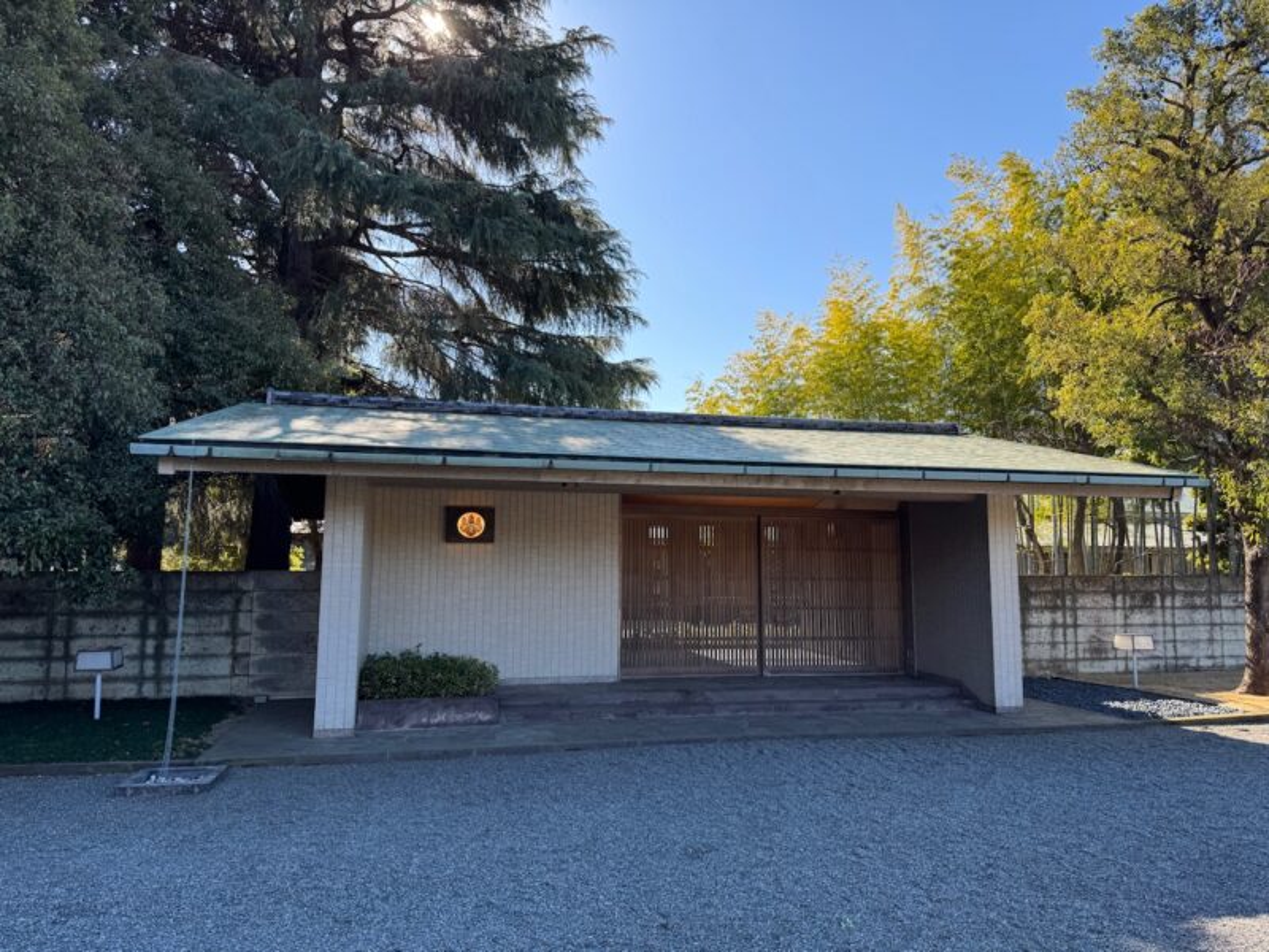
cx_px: 634
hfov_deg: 71.6
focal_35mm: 24
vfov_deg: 56.8
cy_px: 476
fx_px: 880
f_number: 1.78
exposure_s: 1/1094
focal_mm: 6.76
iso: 80
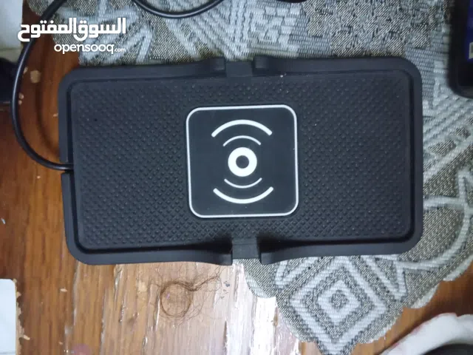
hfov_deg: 63.4
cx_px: 236
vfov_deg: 49.7
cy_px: 178
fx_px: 383
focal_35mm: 28
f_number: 1.8
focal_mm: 4.22
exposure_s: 1/20
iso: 6434
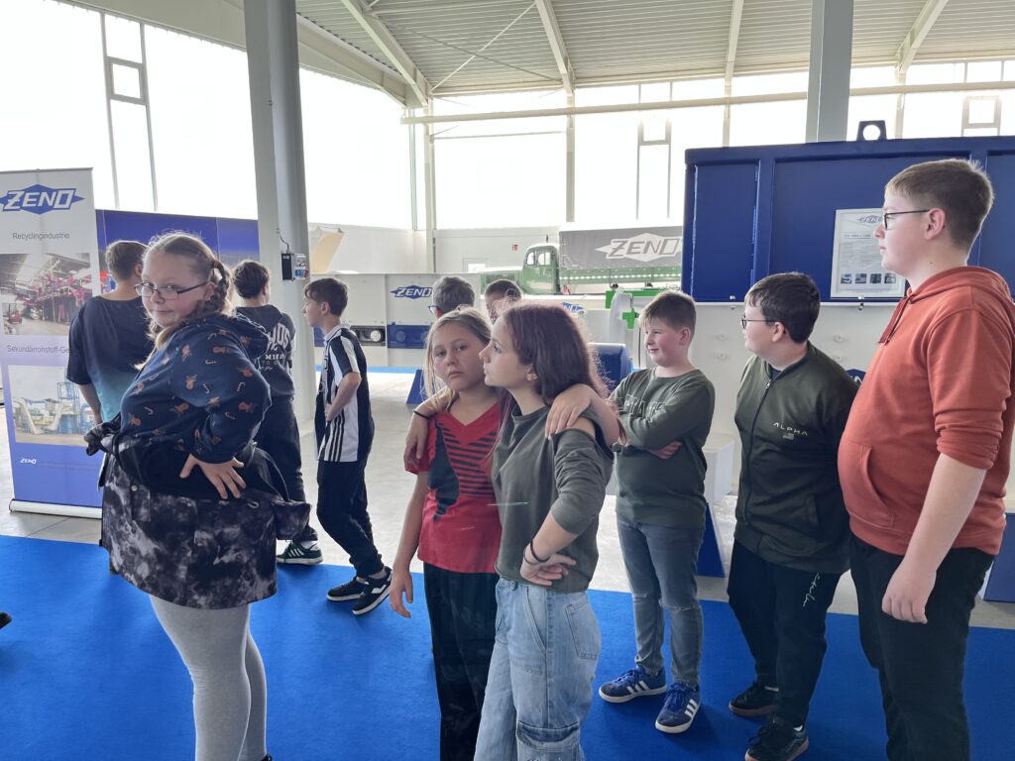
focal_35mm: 26
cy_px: 380
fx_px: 762
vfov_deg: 53.1
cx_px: 508
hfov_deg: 67.3
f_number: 1.6
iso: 40
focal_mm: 5.1
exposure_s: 1/122
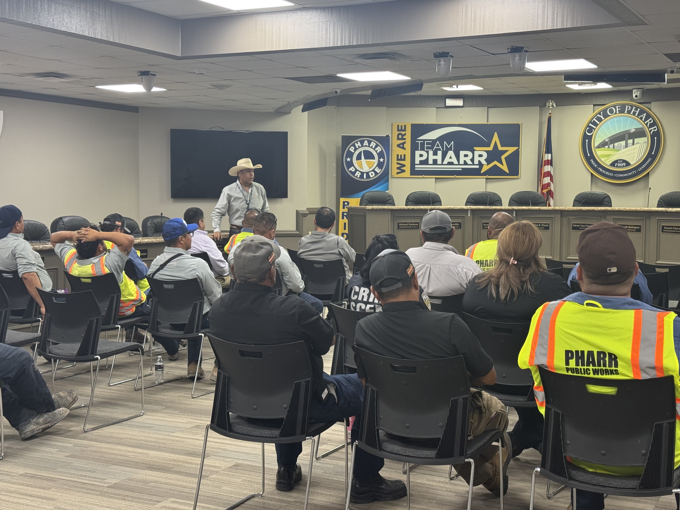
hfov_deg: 38.9
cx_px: 339
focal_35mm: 49
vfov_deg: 29.7
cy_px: 250
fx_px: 963
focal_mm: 6.76
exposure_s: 1/60
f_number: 1.78
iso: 100
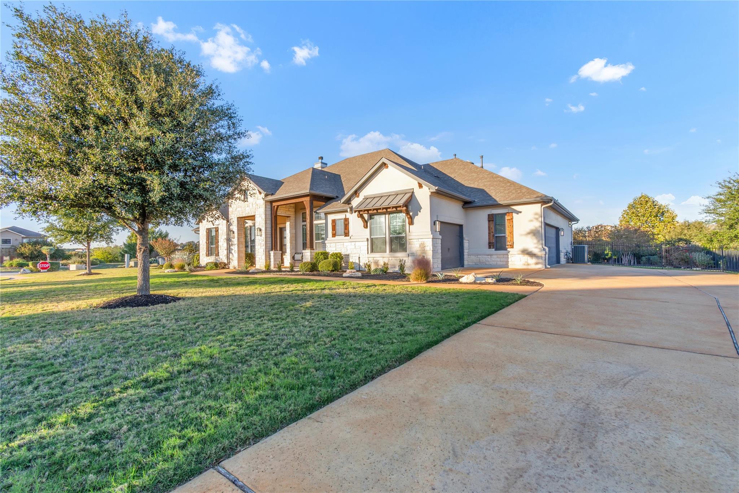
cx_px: 370
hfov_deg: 100.4
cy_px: 246
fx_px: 308
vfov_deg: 77.3
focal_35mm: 15
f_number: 9
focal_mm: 10
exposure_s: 1/100
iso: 125
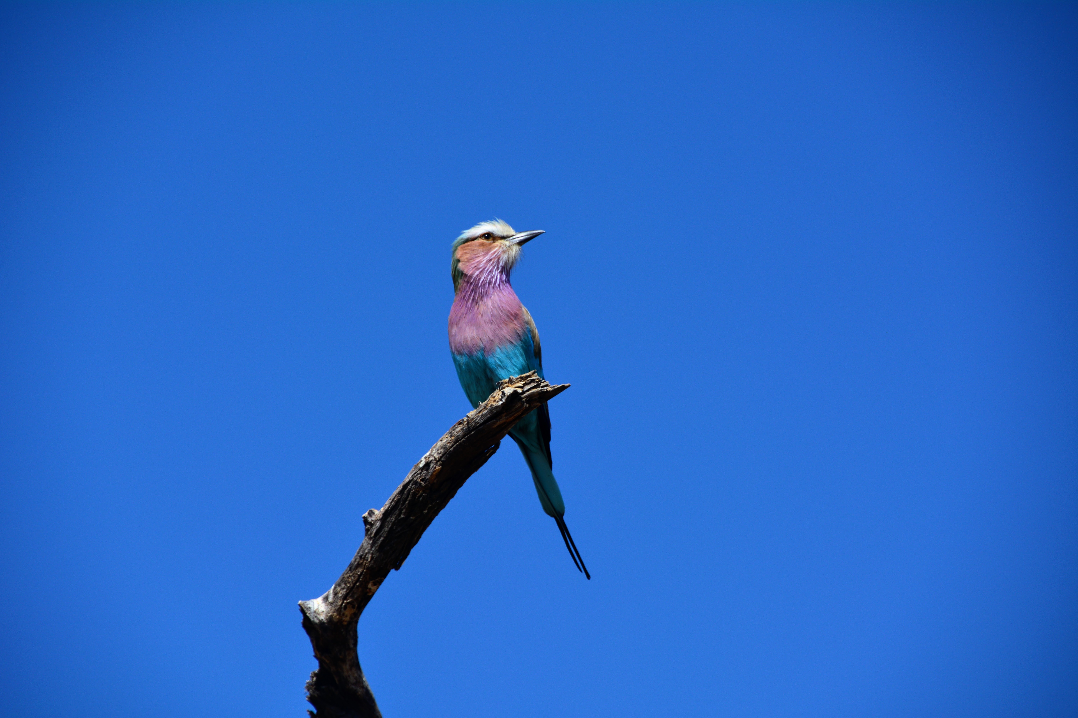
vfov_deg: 5.0
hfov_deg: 7.4
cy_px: 359
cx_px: 539
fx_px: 8309
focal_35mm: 278
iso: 140
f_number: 8
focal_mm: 185
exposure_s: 1/800
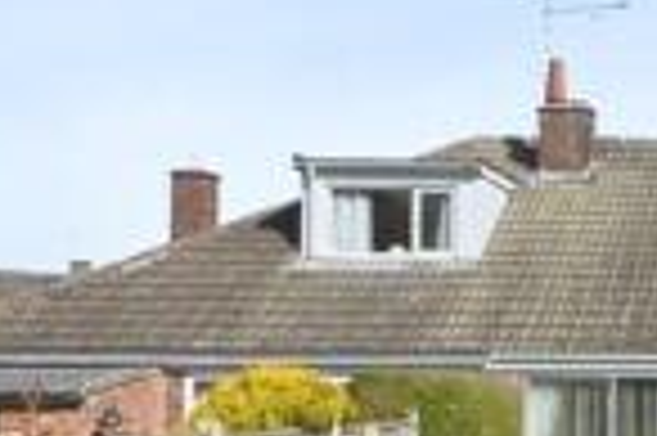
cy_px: 308
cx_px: 875
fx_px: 1148
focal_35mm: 63
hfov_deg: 26.6
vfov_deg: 21.4
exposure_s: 1/320
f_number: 9
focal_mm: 14
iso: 100
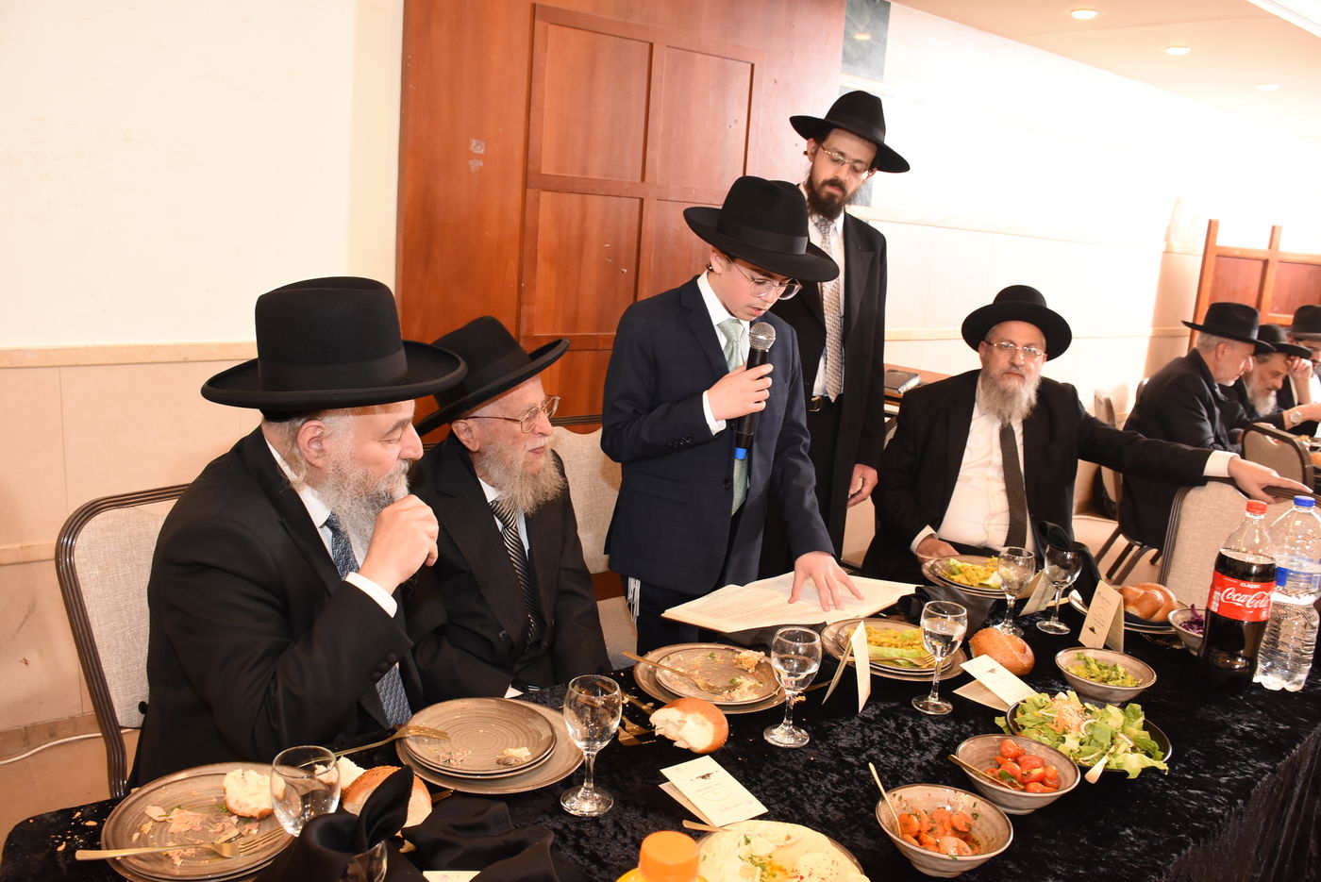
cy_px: 441
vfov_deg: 48.0
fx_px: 991
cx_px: 660
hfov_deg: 67.4
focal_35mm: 27
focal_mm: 18
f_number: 6.3
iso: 1000
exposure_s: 1/125
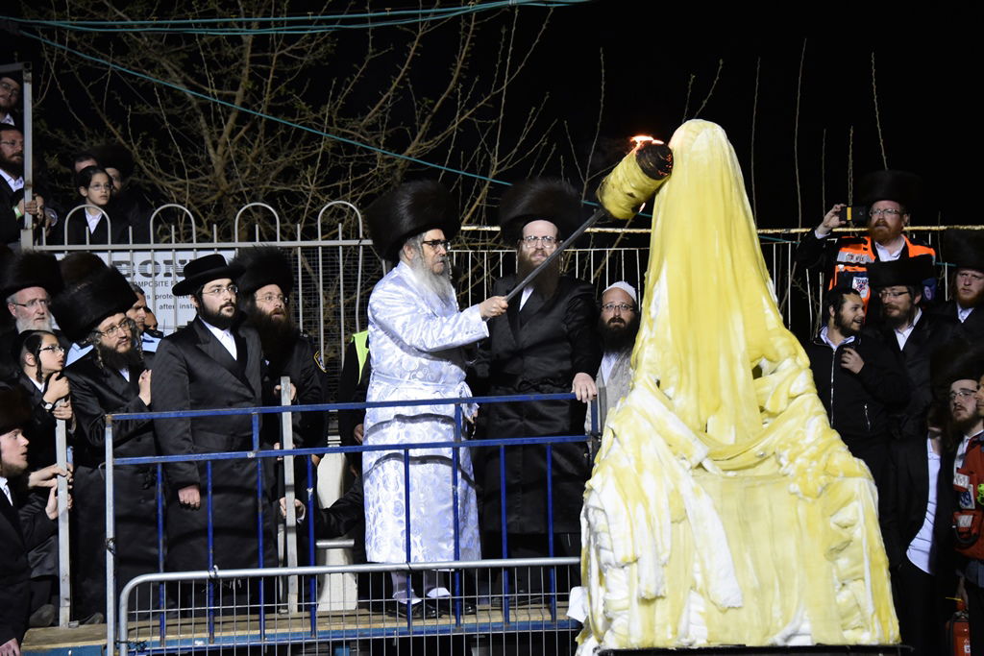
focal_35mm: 112
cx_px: 492
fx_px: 3062
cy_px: 328
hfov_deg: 18.3
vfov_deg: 12.2
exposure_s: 1/100
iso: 4000
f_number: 5.3
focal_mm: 112
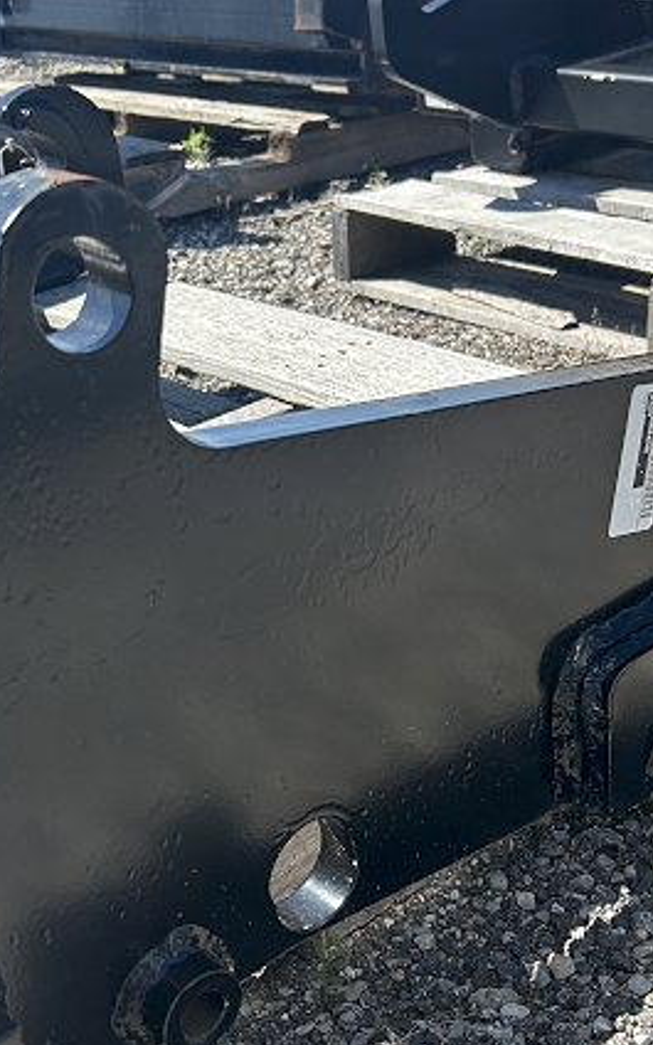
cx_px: 343
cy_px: 656
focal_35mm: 52
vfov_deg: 38.6
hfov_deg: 24.9
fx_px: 1481
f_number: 1.5
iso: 50
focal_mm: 5.7
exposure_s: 1/2045
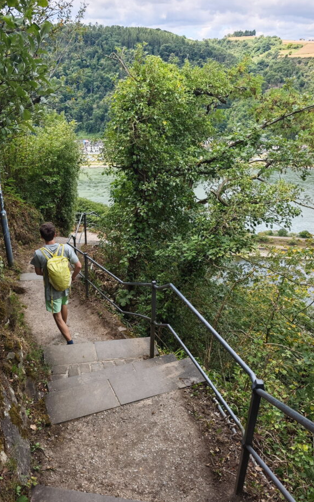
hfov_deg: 45.6
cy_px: 275
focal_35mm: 27
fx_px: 370
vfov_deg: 68.2
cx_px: 115
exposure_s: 1/194
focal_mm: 8.72
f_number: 2
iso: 50
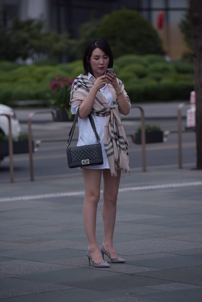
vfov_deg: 10.3
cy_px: 151
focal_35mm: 200
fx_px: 1682
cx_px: 101
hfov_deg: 6.9
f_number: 4
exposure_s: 1/640
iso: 640
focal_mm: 200
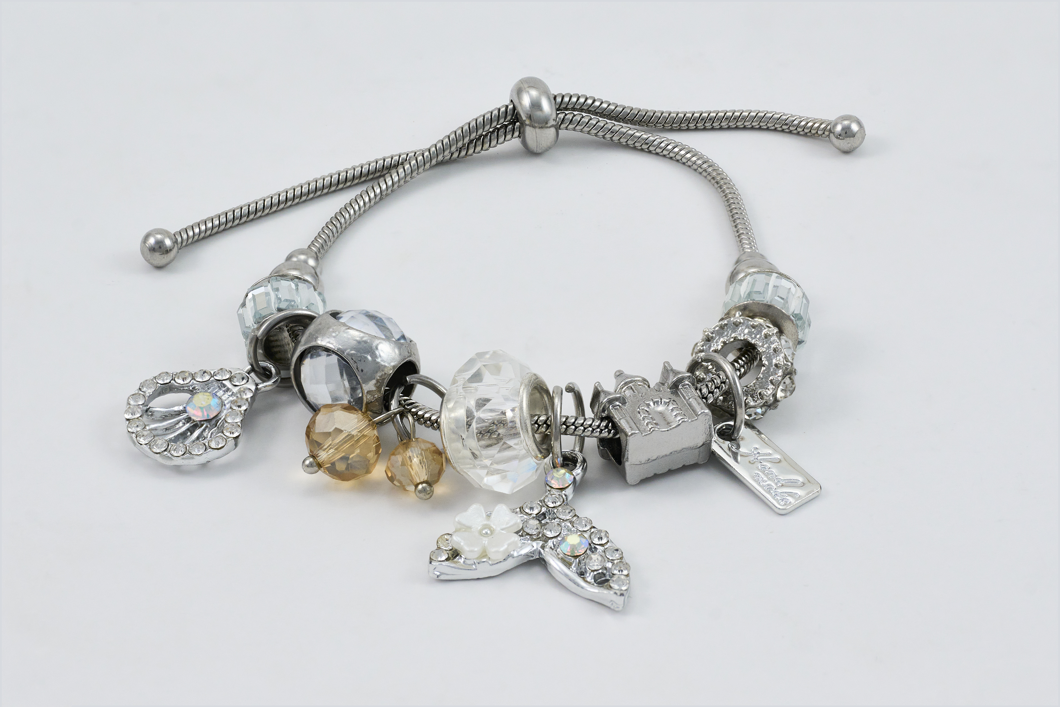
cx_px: 530
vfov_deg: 8.7
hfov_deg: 13.1
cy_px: 354
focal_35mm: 157
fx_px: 4622
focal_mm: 105
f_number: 8
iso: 250
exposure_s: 1/100
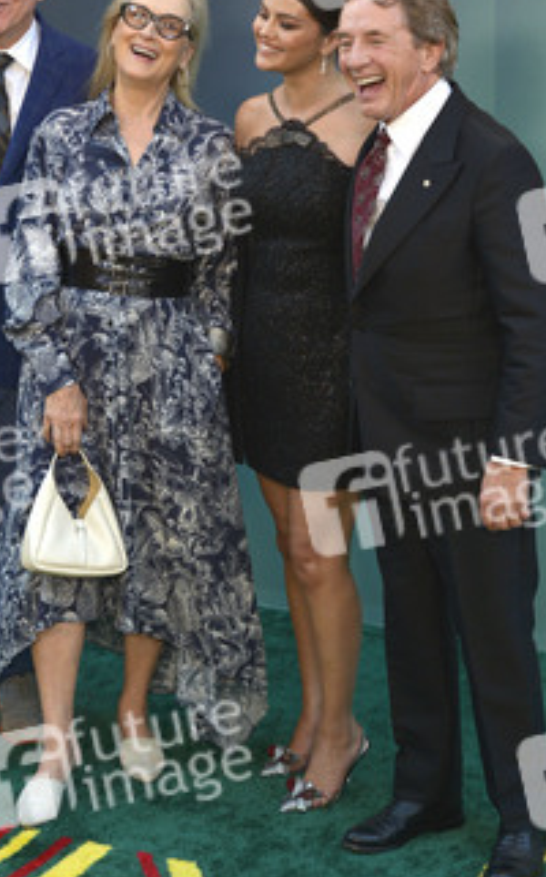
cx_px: 192
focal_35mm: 89
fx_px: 2124
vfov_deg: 23.3
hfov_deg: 14.6
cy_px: 355
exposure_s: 1/250
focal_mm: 70
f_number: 6.3
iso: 320
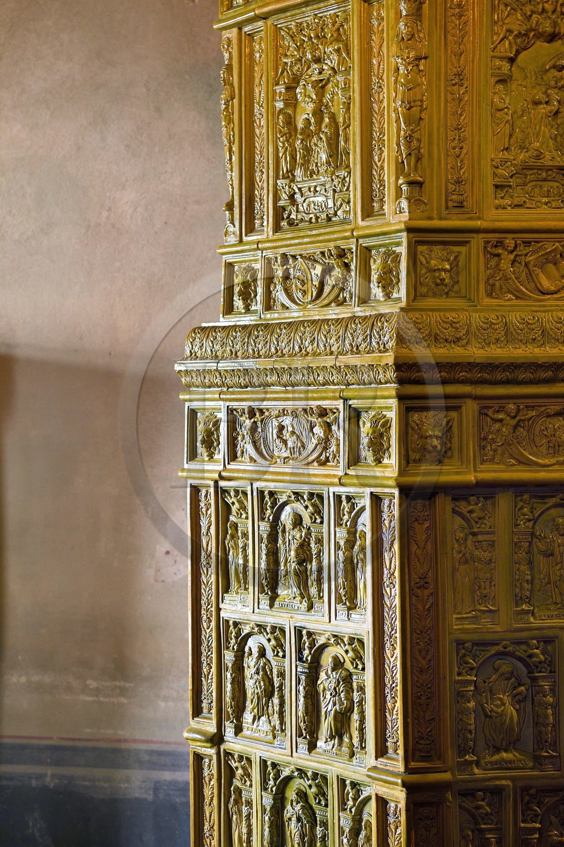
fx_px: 1647
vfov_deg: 28.9
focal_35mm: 70
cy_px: 424
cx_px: 282
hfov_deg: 19.4
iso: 1600
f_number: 6.3
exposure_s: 1/80
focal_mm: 70
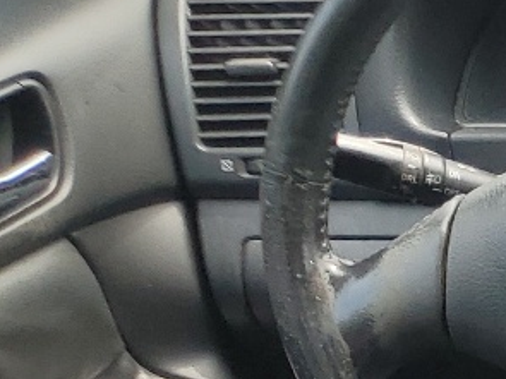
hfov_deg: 10.9
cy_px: 797
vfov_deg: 9.7
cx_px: 1369
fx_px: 2060
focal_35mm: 141
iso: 50
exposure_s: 1/286
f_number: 1.5
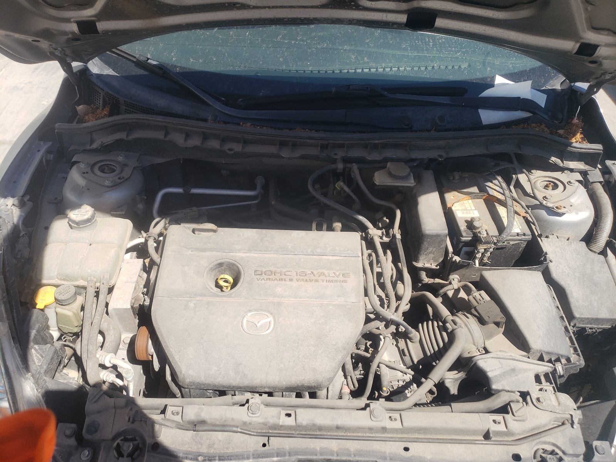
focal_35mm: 26
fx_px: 463
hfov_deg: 67.3
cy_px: 231
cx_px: 308
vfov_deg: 53.1
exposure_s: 1/1667
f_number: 1.5
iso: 50
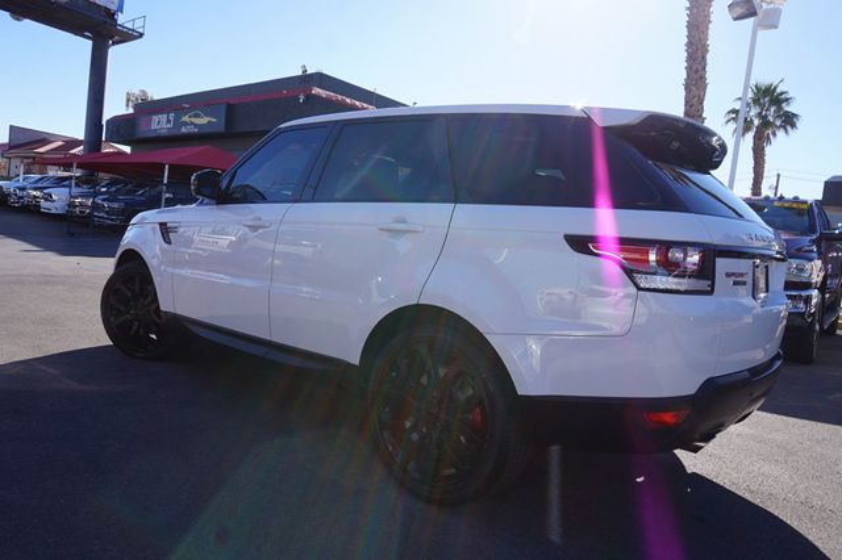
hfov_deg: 73.8
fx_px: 561
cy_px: 280
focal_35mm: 24
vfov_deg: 53.1
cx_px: 421
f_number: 11
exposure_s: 1/80
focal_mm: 16
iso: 100
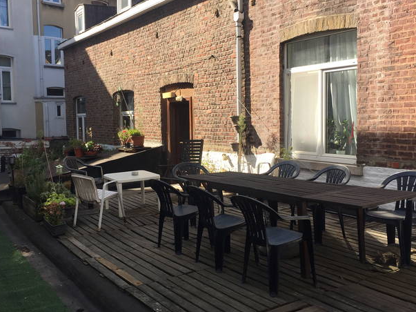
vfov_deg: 37.7
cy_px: 159
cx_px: 186
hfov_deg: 48.9
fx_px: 457
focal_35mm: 38
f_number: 2.2
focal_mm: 4.15
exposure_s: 1/791
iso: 32
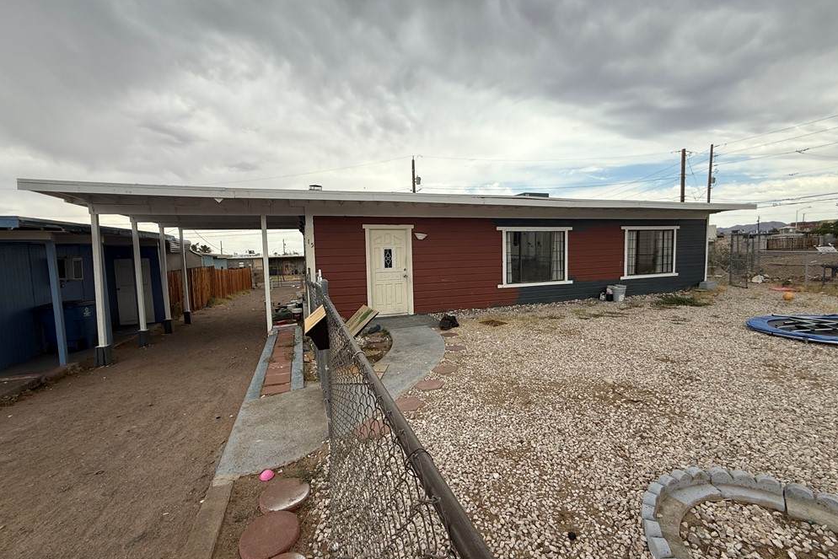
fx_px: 349
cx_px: 417
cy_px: 282
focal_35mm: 15
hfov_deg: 100.4
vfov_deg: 77.3
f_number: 2.2
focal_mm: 2.22
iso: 50
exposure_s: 1/1001
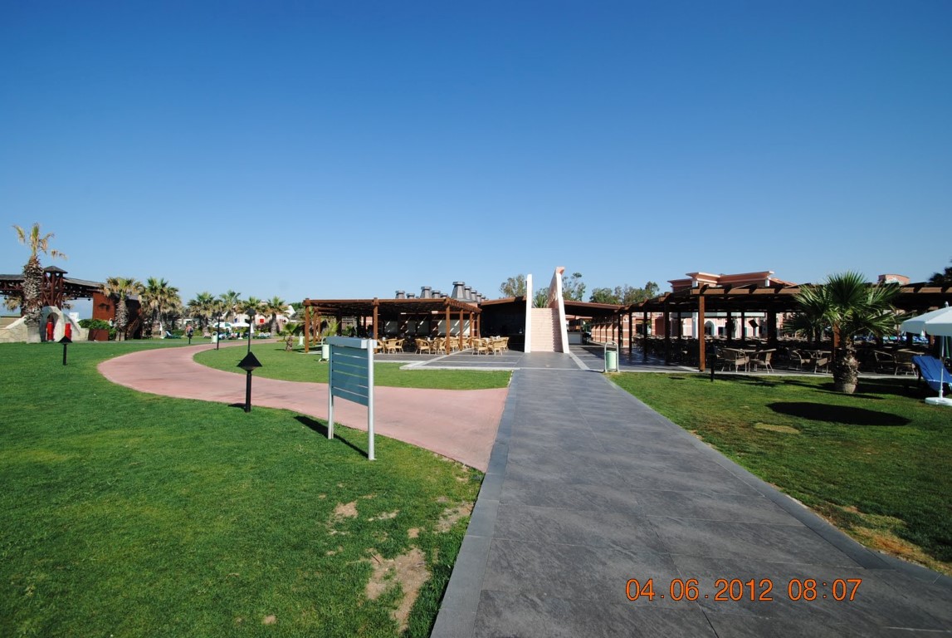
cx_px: 476
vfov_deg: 77.5
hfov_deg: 100.3
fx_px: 397
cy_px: 319
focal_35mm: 15
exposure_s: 1/250
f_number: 8
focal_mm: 10
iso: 100
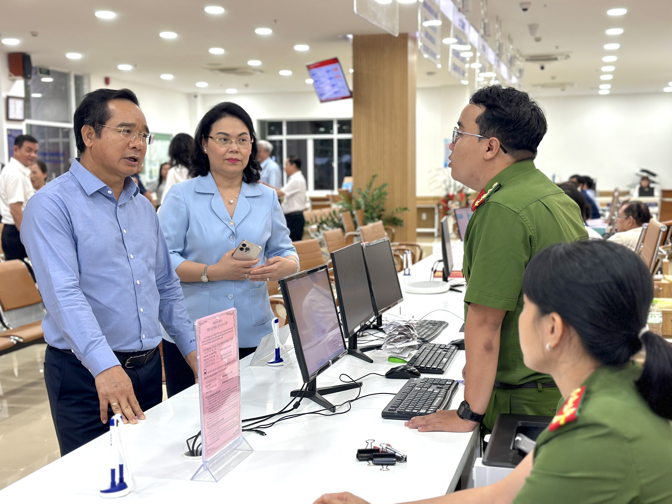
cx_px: 336
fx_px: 932
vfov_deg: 30.3
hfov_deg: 39.7
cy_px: 252
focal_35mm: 48
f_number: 1.78
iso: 160
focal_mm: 6.86
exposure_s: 1/100
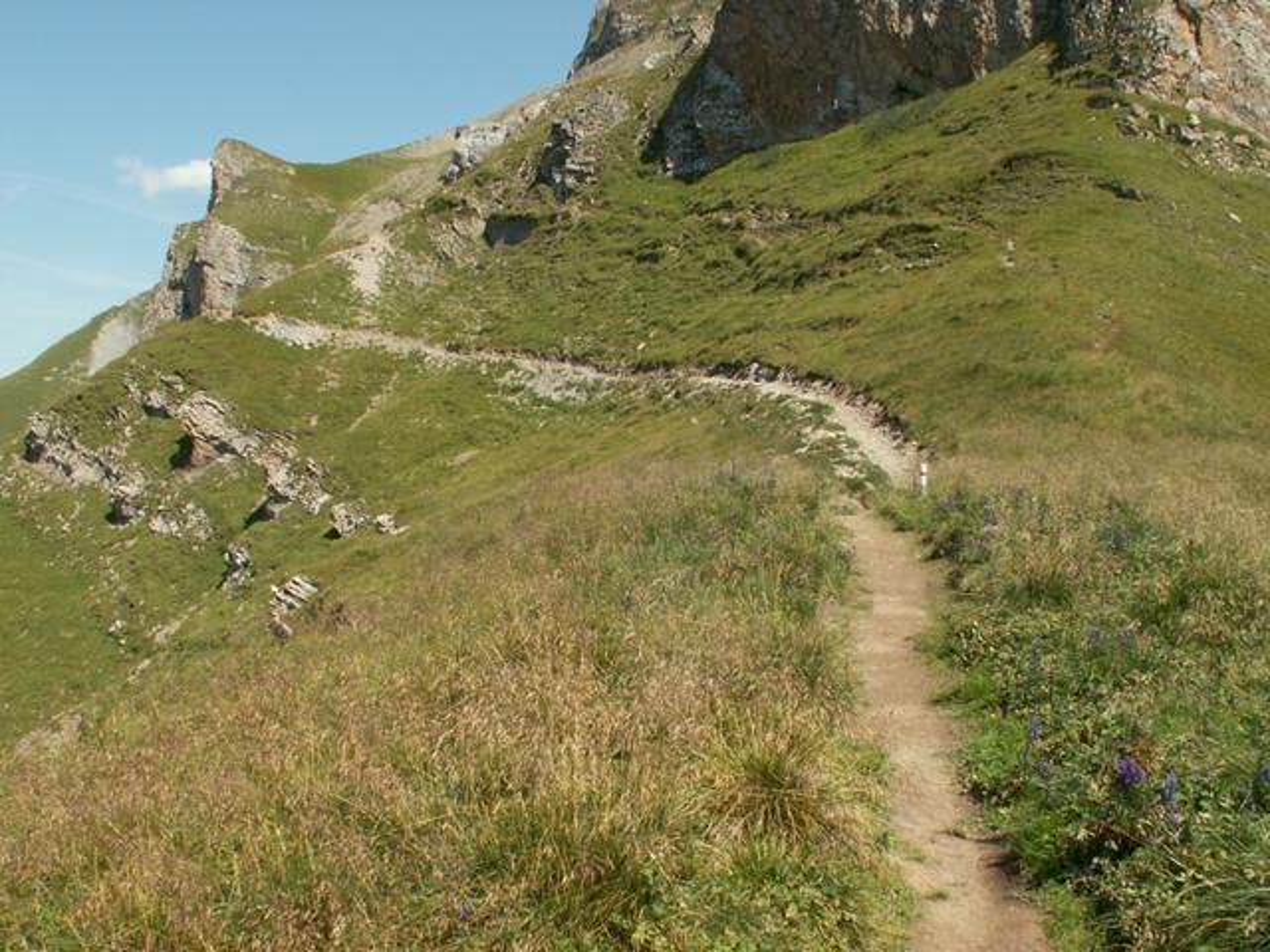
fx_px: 1284
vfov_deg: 40.7
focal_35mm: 35
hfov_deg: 52.6
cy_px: 476
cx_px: 635
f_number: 6.3
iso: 50
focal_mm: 5.86
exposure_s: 1/160
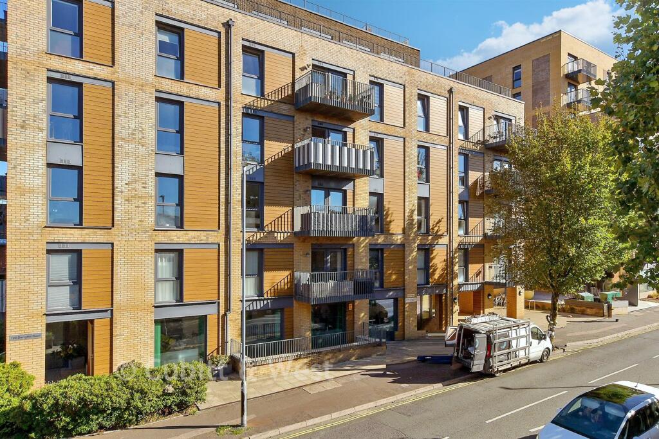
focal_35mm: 21
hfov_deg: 81.2
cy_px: 220
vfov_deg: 59.5
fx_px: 384
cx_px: 330
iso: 200
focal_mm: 14
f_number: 8
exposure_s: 1/500
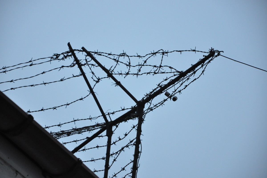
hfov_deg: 13.1
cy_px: 89
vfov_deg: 8.7
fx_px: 1167
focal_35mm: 158
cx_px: 134
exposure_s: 1/100
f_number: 5.6
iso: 1600
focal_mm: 105
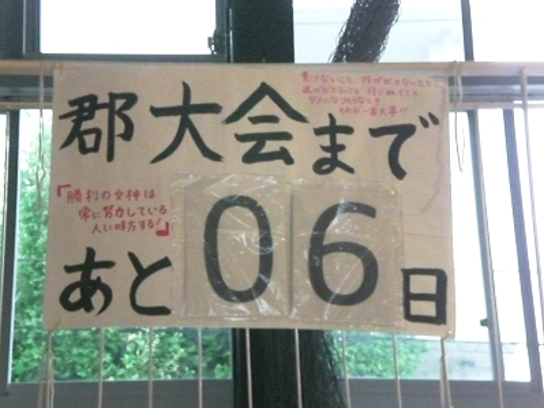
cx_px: 247
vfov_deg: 11.6
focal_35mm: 128
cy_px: 198
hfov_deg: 15.4
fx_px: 2011
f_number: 5.9
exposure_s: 1/100
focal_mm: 18.9
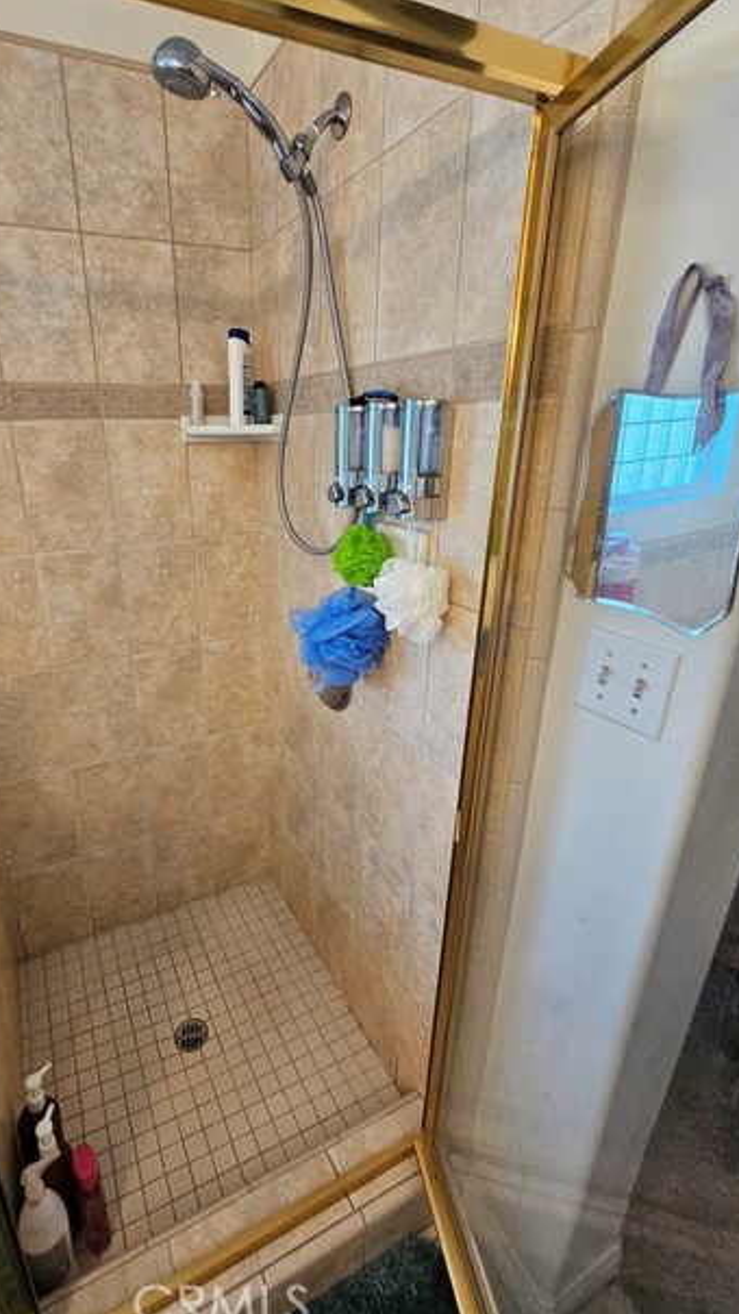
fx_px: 522
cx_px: 278
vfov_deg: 103.0
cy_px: 640
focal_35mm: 15
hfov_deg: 69.5
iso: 160
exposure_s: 1/60
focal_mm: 2.2
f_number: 2.2
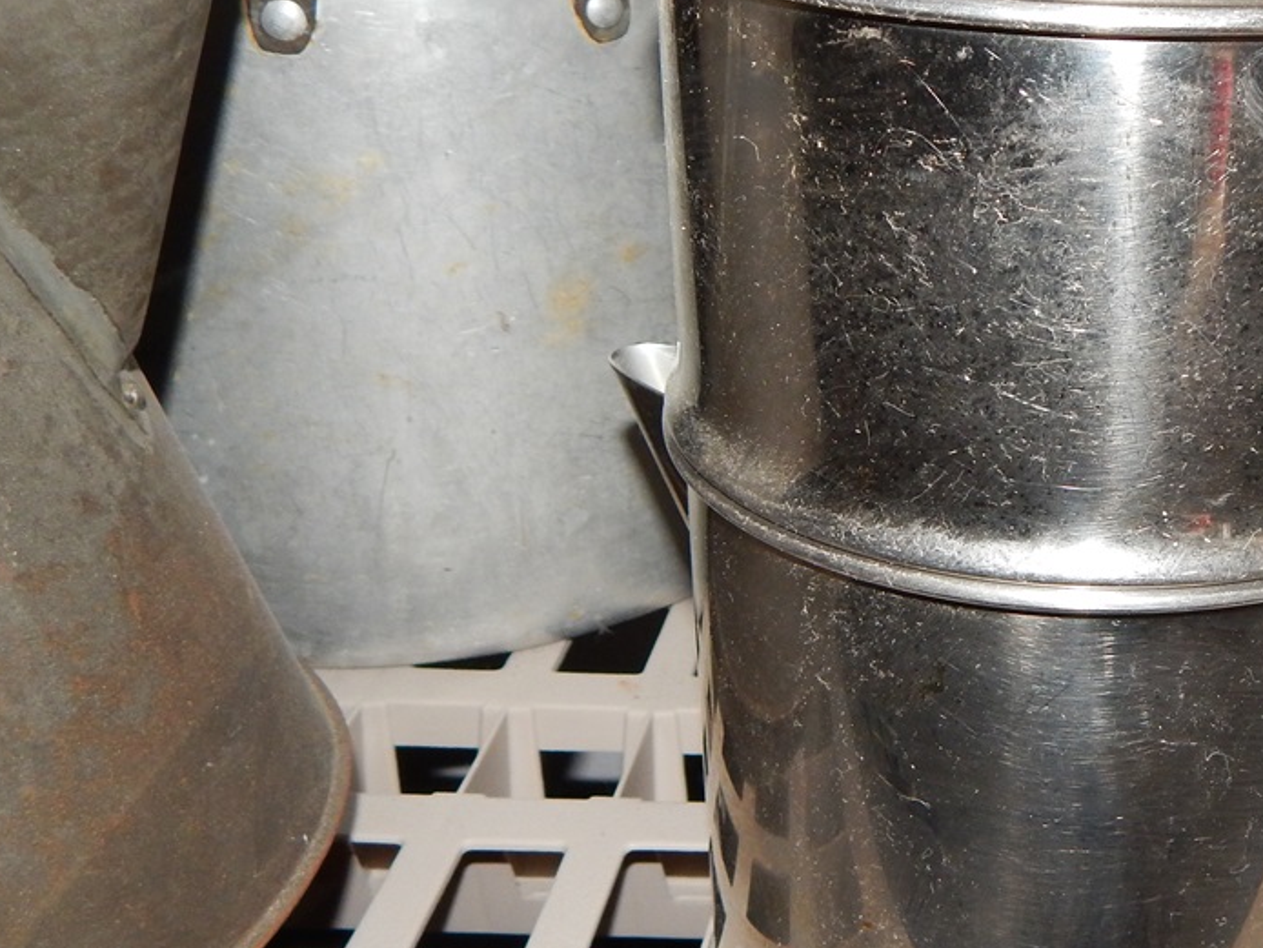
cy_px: 386
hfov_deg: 37.2
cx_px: 1131
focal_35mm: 48
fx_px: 1752
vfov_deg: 30.2
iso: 200
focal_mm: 4.5
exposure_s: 1/30
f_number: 3.1
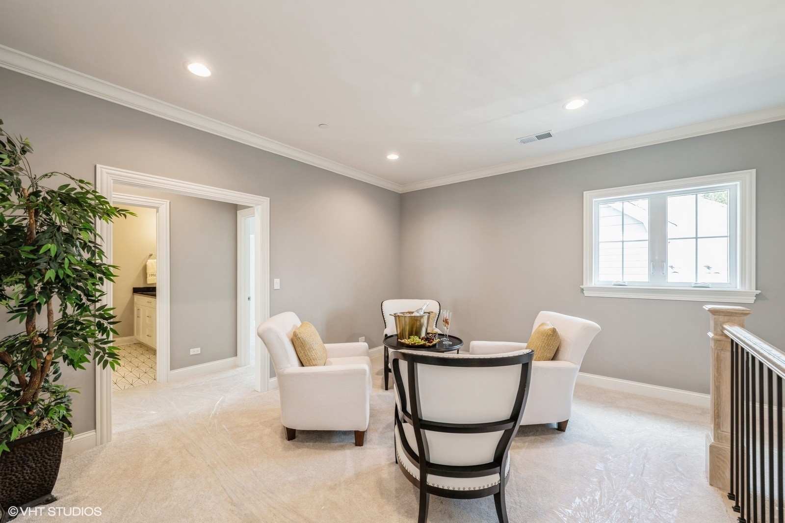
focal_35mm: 14
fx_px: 305
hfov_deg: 104.3
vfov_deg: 81.2
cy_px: 262
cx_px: 392
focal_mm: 14
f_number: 8
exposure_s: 1/3
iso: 200
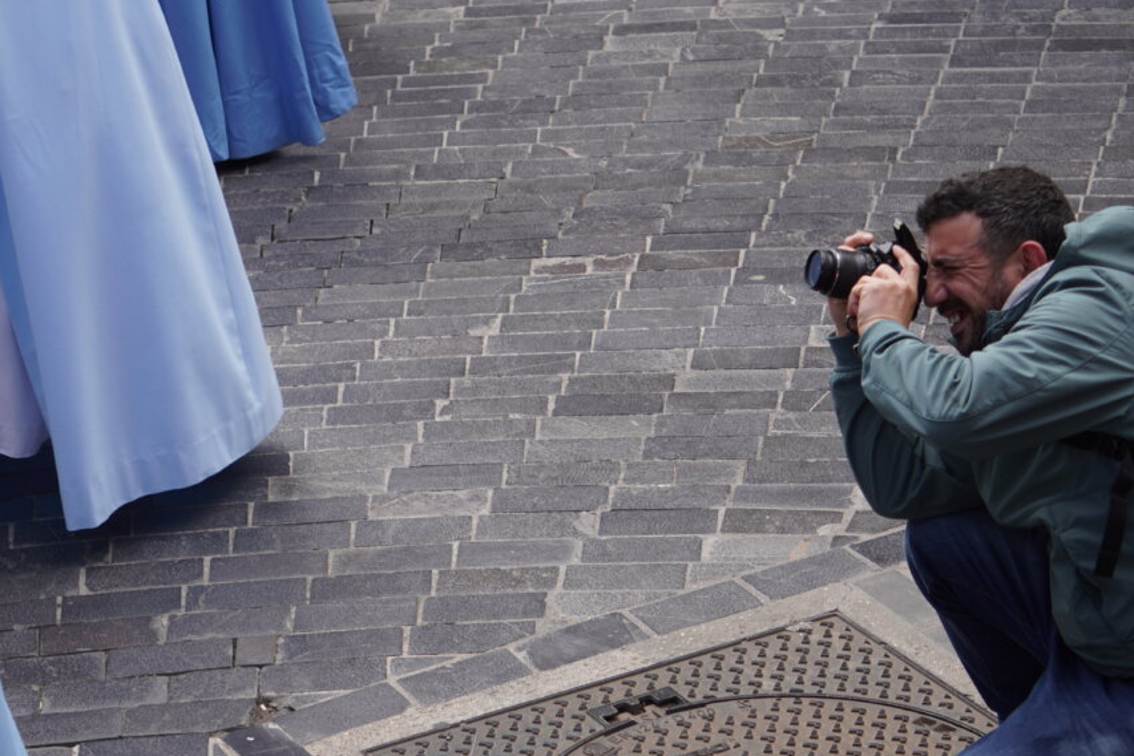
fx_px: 3899
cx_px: 416
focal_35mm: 124
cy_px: 329
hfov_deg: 16.5
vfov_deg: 11.1
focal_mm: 55
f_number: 4.5
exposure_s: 1/160
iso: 100
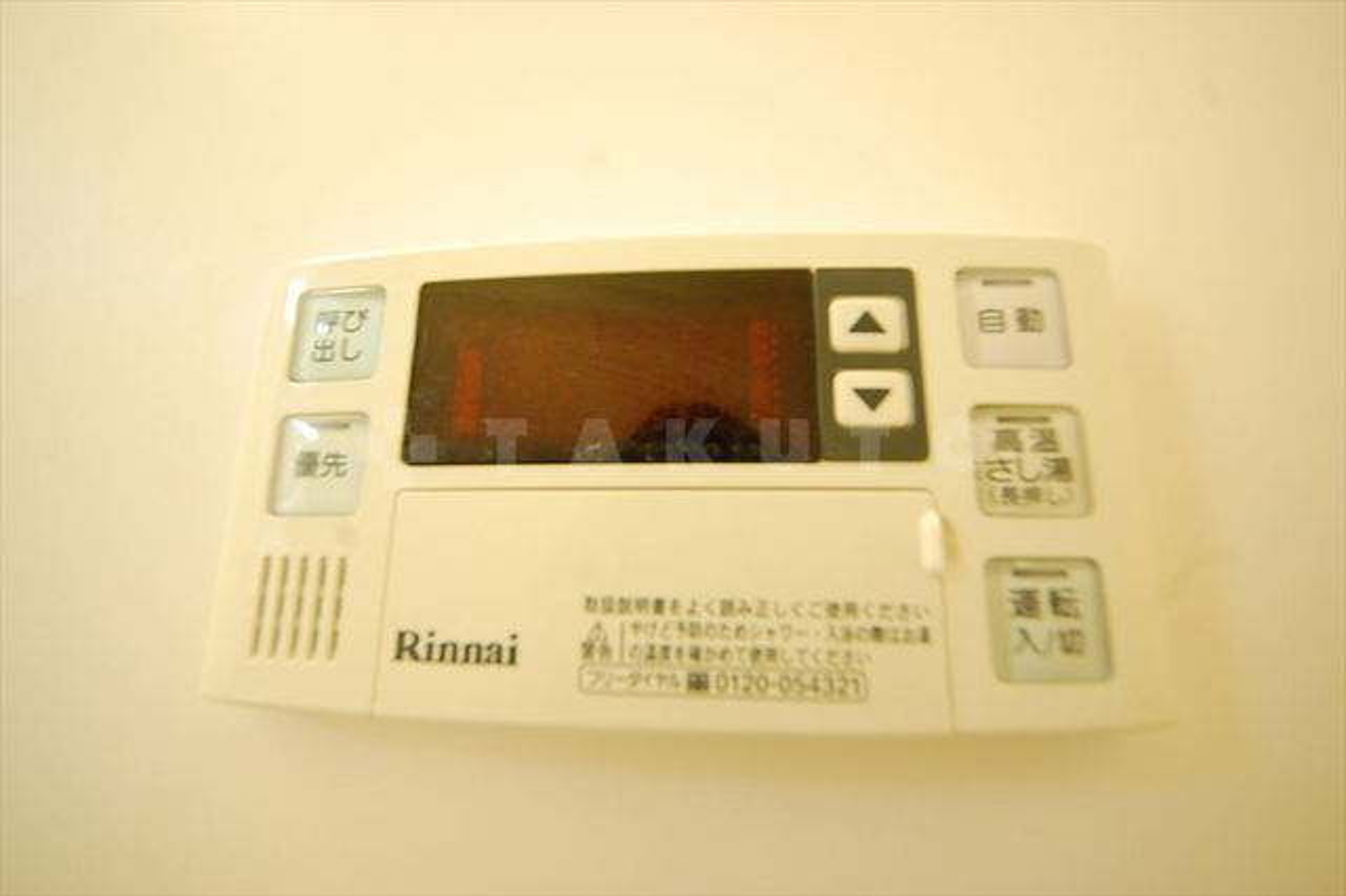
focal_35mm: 14
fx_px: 504
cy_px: 448
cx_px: 673
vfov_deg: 83.2
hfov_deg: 106.3
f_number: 4.8
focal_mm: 9
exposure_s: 1/8
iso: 800
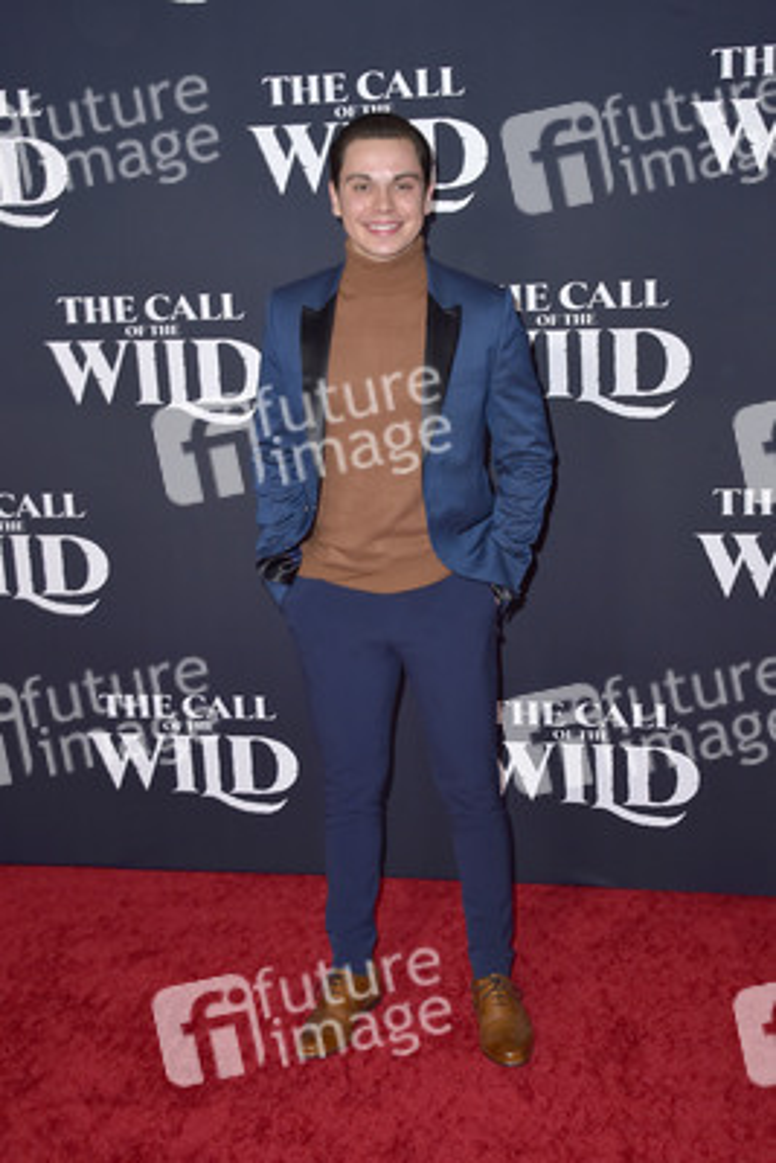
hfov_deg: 29.9
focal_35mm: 45
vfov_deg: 43.6
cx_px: 388
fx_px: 1454
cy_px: 582
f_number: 7.1
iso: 320
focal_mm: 45
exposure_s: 1/250
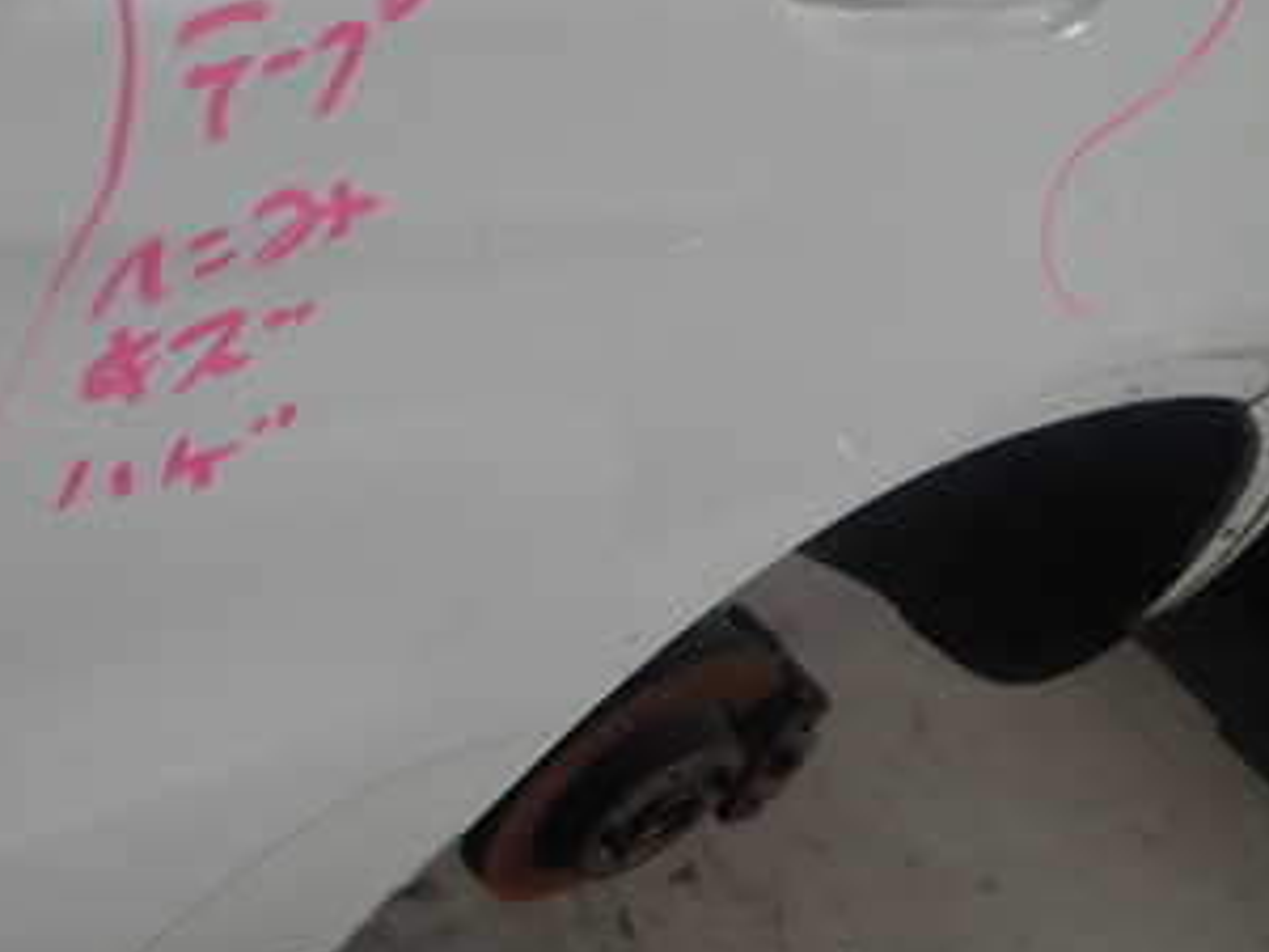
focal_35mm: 50
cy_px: 432
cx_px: 144
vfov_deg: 29.1
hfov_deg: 36.0
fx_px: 1833
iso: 125
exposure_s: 1/60
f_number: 2
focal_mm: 4.5
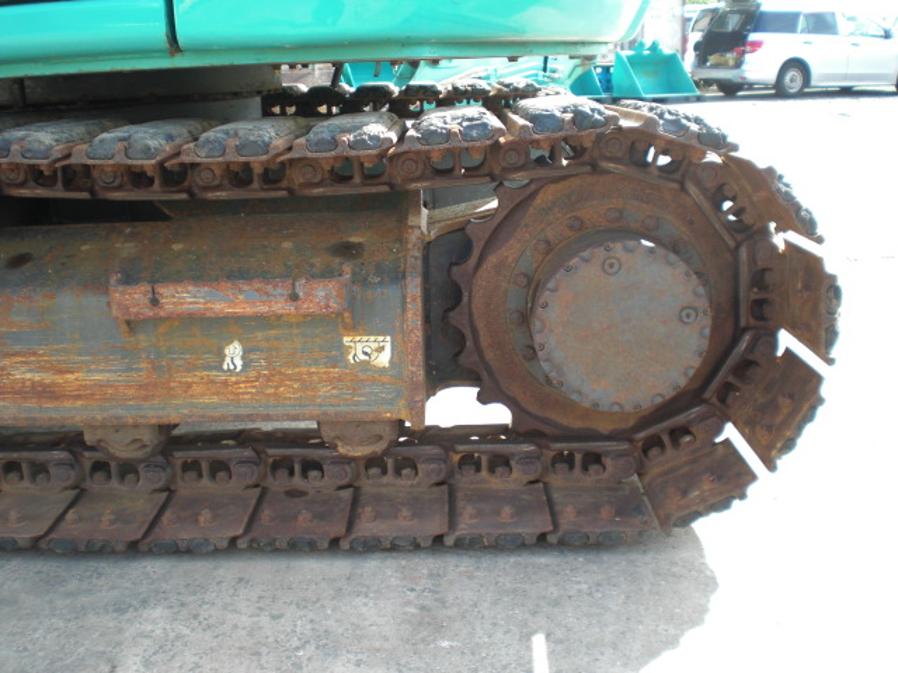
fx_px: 986
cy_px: 336
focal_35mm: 38
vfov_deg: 37.7
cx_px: 449
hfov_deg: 49.0
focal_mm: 6.3
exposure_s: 1/125
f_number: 3.1
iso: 64
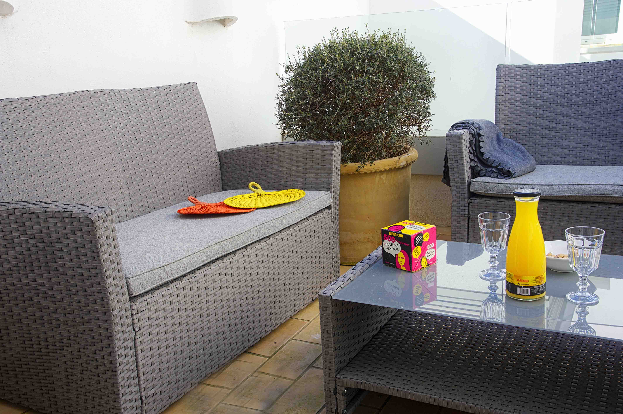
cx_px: 312
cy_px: 207
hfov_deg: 54.5
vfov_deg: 37.8
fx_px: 605
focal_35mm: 35
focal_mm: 35
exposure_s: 1/100
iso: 500
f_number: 13
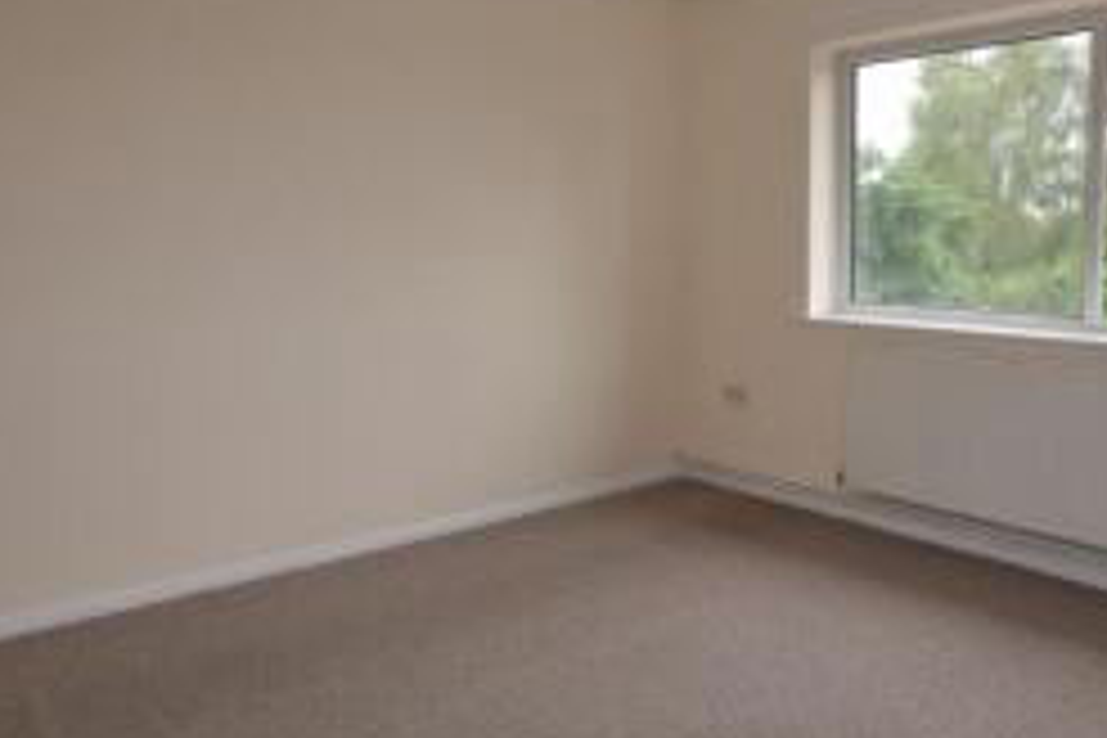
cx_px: 765
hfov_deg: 61.6
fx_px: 892
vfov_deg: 44.9
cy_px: 322
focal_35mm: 29
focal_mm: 10
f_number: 5.6
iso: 400
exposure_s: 1/125
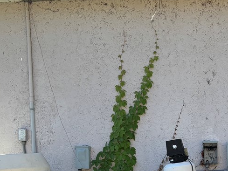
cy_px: 198
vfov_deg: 16.7
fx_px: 560
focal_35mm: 85
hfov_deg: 22.0
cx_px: 236
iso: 50
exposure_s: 1/1007
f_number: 1.6
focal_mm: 5.96
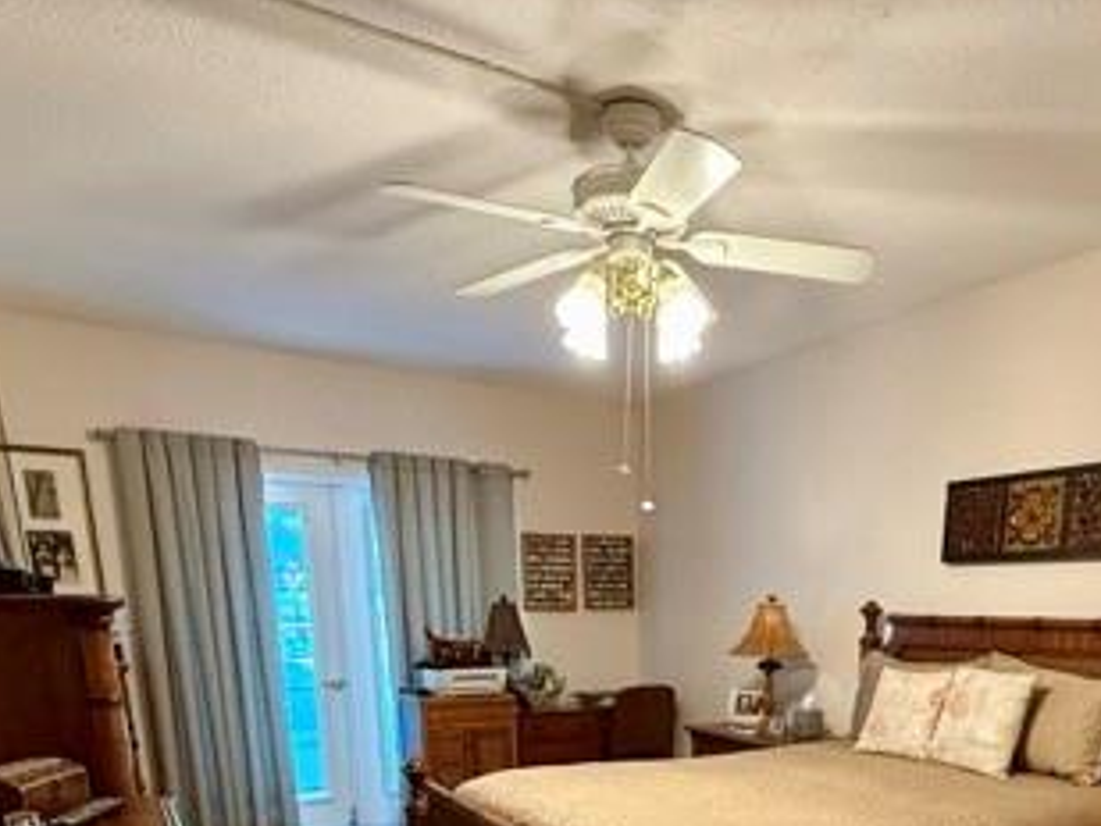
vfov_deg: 41.4
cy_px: 844
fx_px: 923
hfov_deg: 60.5
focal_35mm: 29
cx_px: 713
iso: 640
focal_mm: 2.22
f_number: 2.2
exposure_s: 1/60
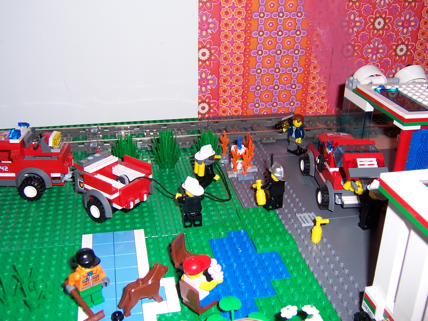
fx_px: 495
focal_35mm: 40
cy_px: 160
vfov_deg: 36.0
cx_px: 214
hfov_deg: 46.8
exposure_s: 1/60
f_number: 3.4
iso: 80
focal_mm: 6.7
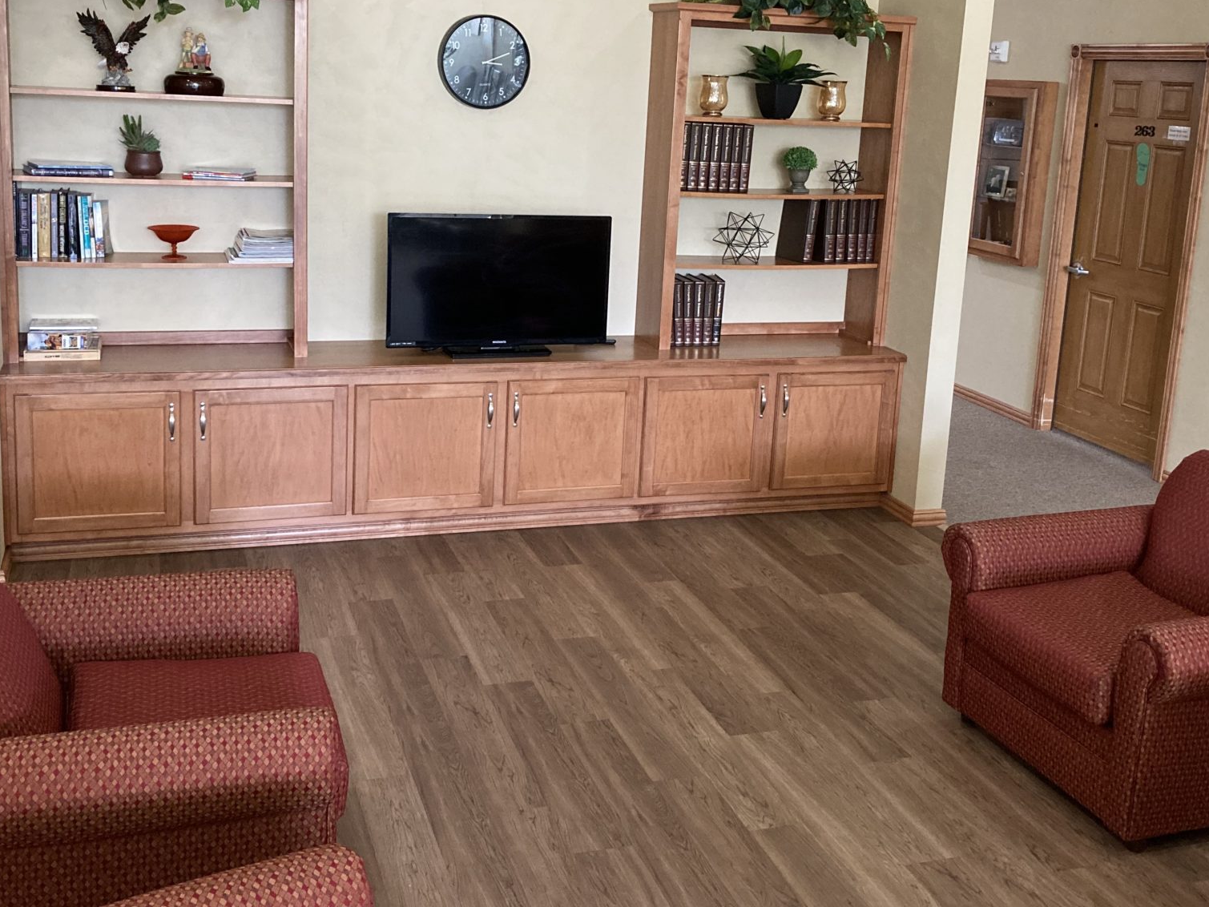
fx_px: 1327
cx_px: 596
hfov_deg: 49.0
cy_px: 343
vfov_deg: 37.5
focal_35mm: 38
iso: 320
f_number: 1.8
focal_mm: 3.99
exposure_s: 1/60
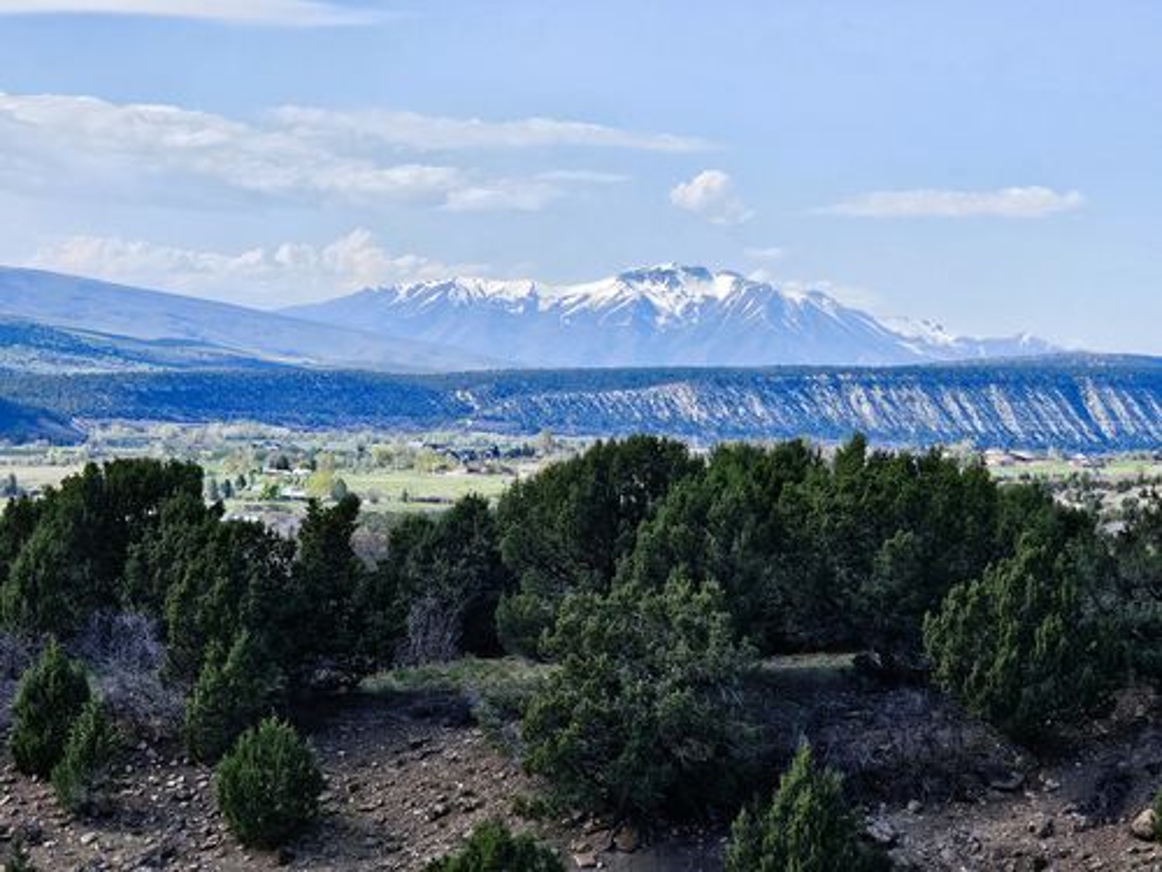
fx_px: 2316
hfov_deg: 28.2
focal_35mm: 69
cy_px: 436
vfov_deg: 21.3
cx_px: 581
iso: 50
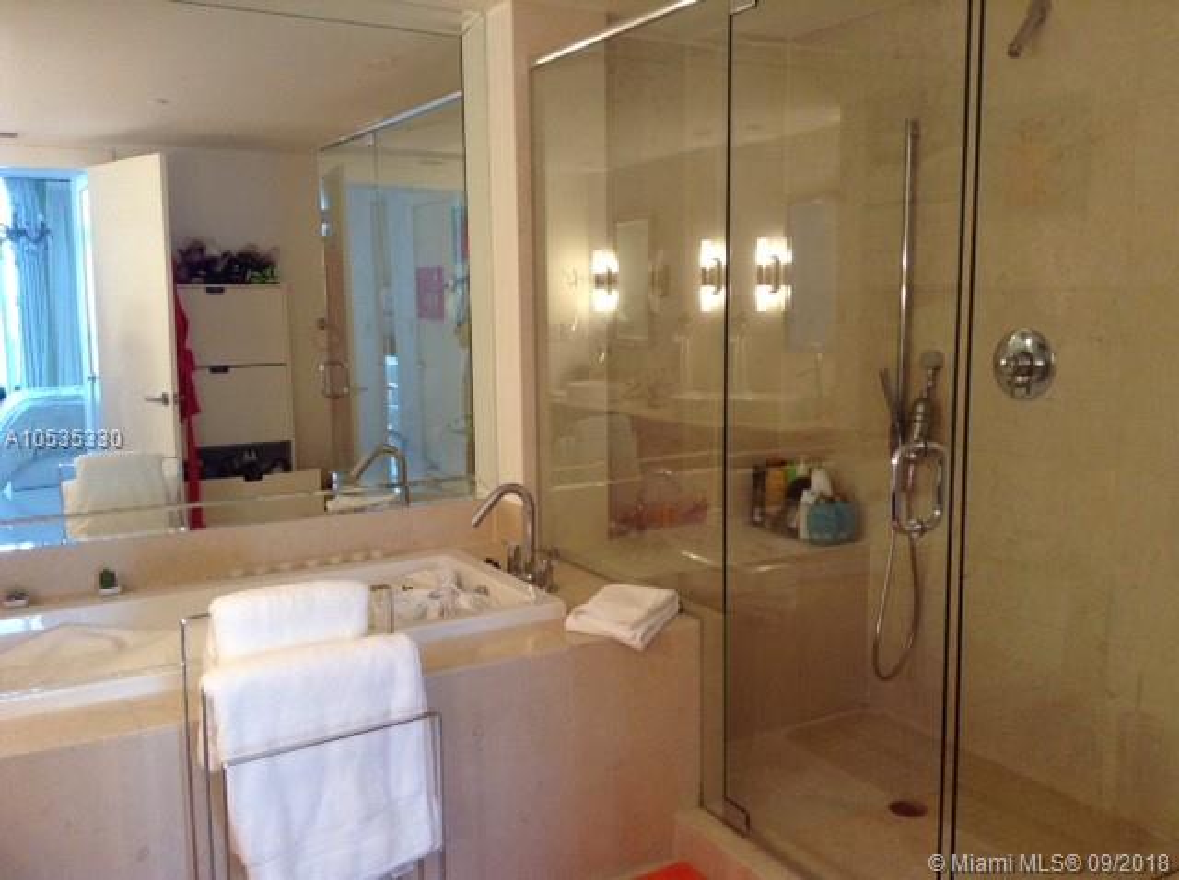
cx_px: 590
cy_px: 440
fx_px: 1122
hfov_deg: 55.4
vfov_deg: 42.8
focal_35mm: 33
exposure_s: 1/24
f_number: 2.4
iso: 100
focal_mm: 3.3
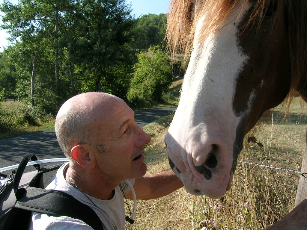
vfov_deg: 40.7
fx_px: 310
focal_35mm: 35
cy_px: 115
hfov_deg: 52.6
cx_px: 154
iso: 50
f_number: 4.8
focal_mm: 5.4
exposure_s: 1/236
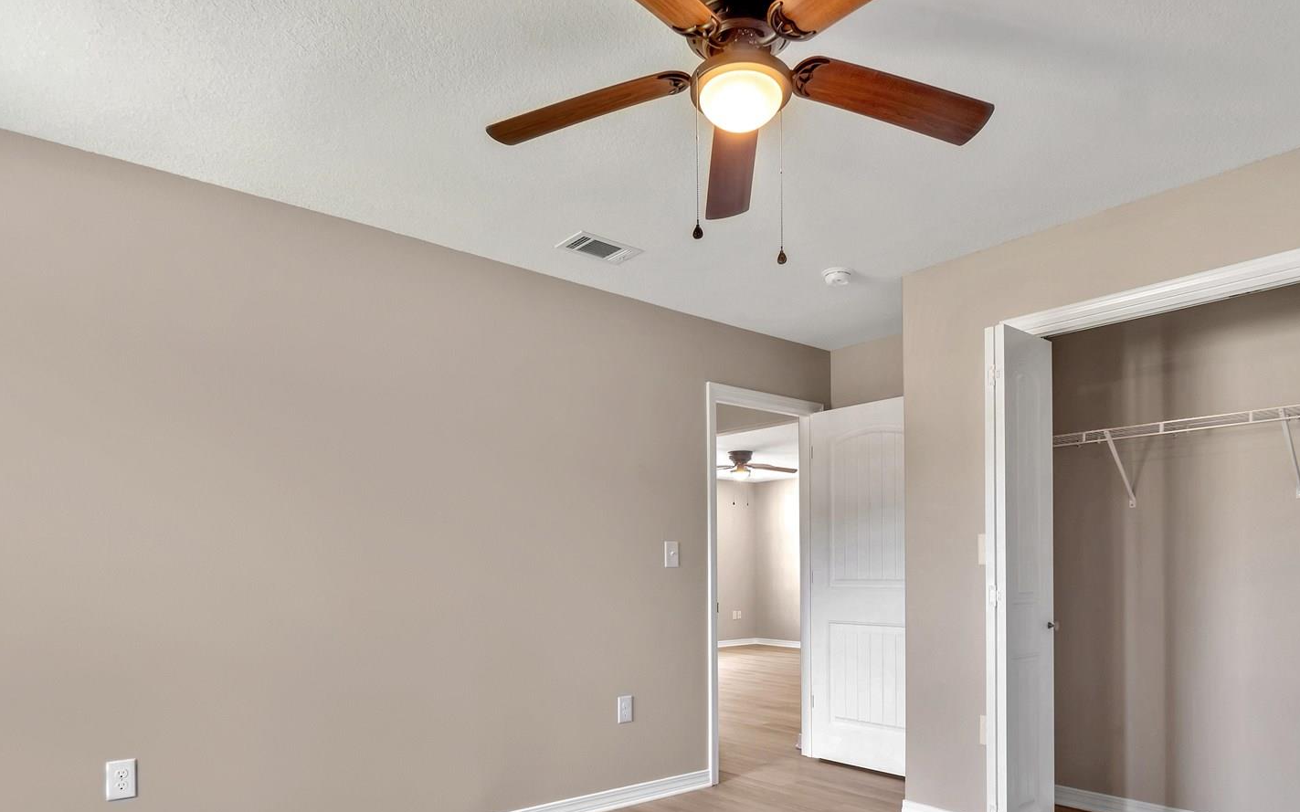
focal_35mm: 22
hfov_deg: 79.6
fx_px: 779
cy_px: 592
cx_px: 682
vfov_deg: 53.0
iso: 100
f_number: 9
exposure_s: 1/15
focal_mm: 10
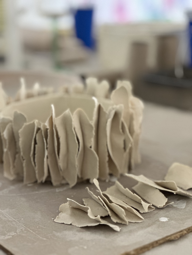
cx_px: 96
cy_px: 128
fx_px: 569
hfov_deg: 19.1
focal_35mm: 77
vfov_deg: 25.3
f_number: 2.8
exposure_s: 1/33
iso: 400
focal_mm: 9
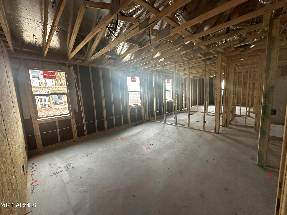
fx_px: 116
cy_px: 108
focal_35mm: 14
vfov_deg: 85.7
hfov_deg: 102.1
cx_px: 144
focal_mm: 2.22
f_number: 2.2
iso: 250
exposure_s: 1/99
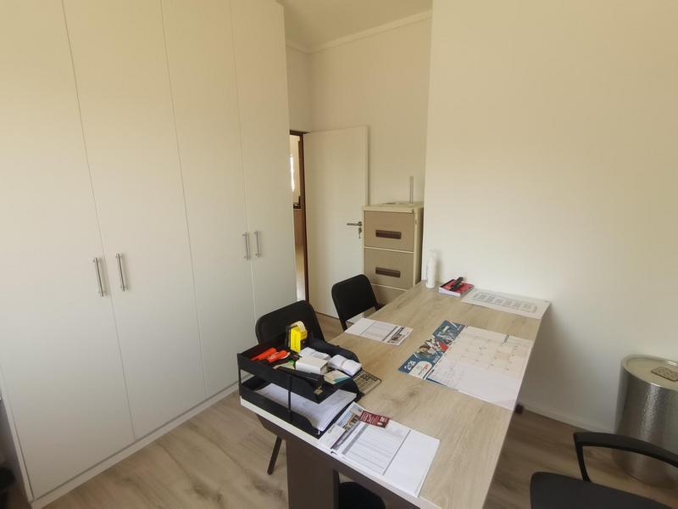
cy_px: 254
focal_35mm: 17
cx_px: 339
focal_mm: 1.78
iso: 80
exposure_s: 1/50
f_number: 2.4
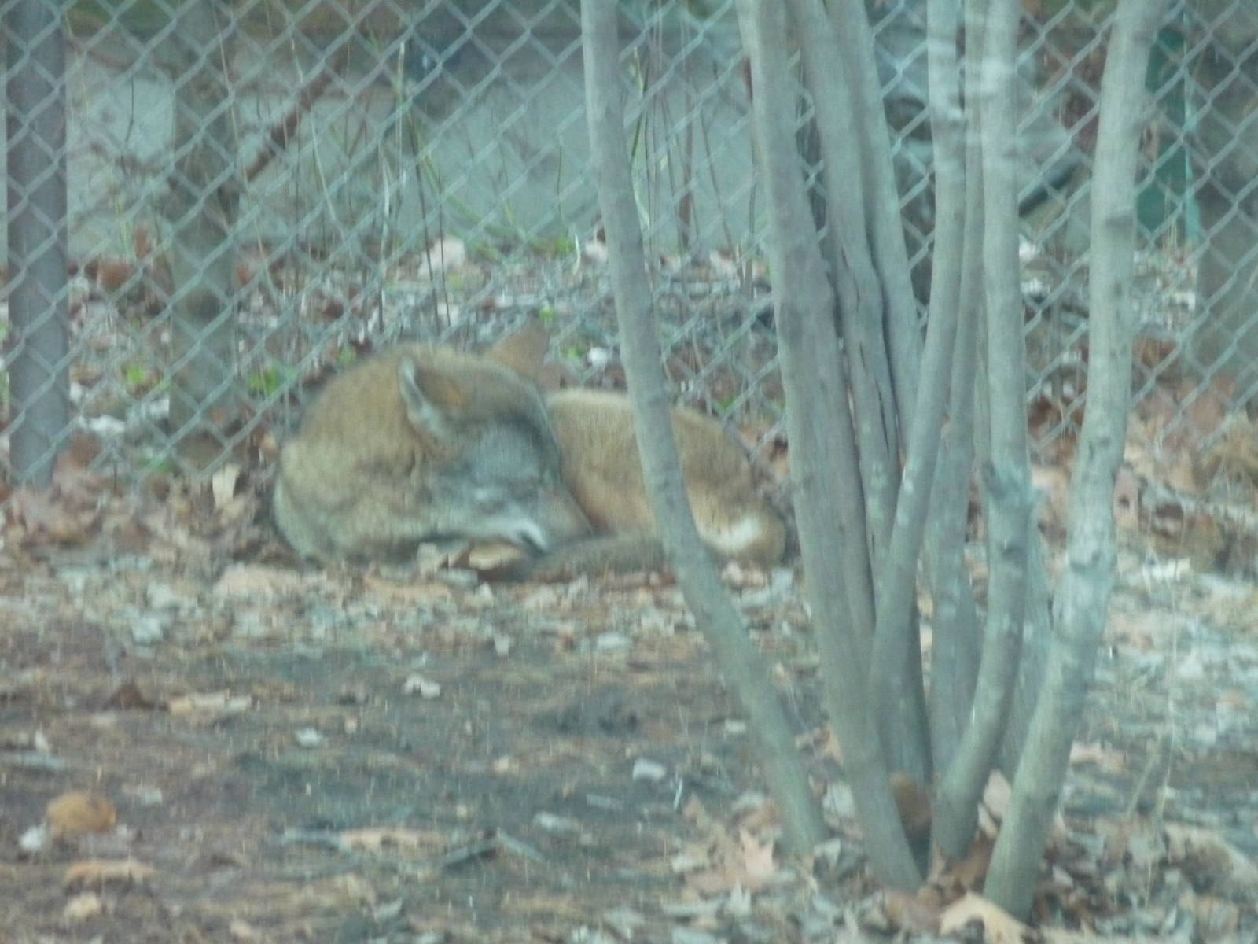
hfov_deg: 8.3
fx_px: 8649
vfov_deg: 6.2
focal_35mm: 238
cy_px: 472
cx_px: 629
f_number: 4.9
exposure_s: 1/40
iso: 800
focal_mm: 40.9
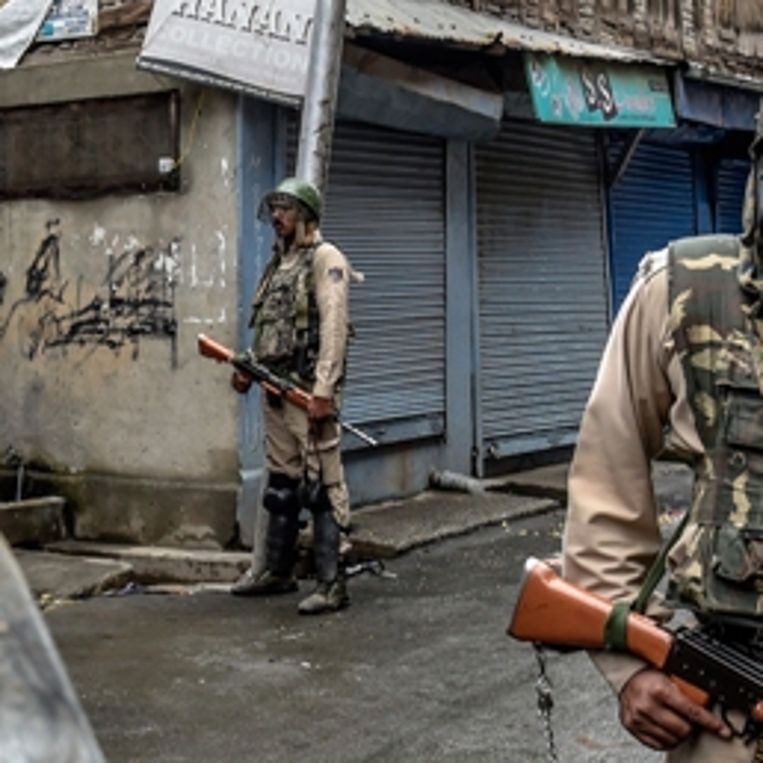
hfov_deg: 21.4
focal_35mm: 79
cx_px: 53
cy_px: 370
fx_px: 1970
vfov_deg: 21.9
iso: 1000
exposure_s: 1/50
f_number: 10
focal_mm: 30
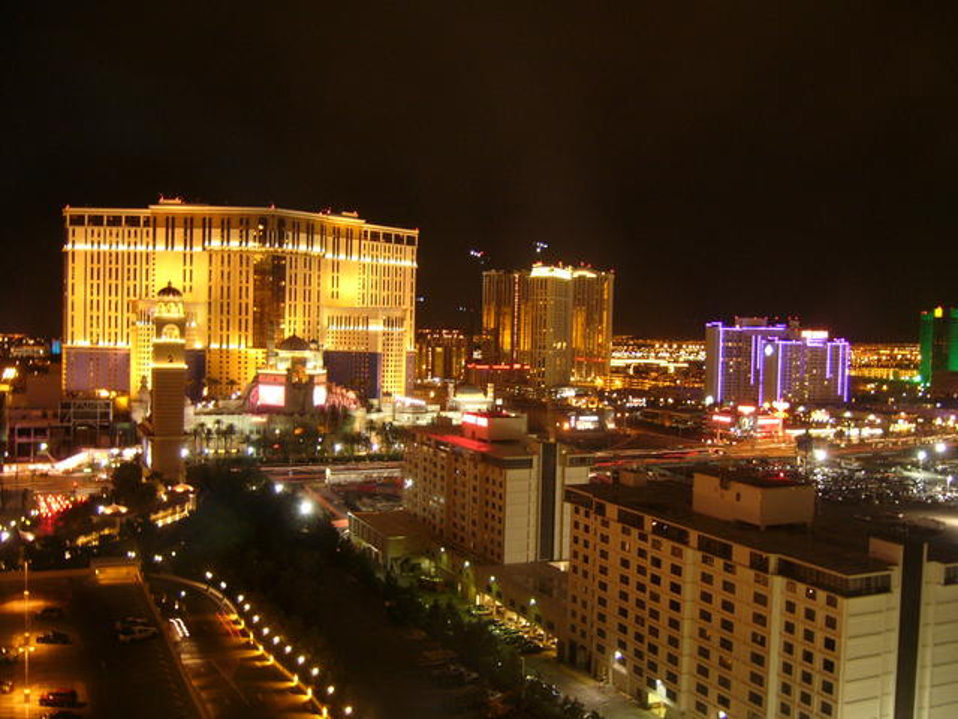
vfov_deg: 40.7
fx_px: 969
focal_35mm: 35
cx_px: 479
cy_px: 360
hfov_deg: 52.6
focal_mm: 5.8
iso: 100
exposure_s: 4
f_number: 2.8
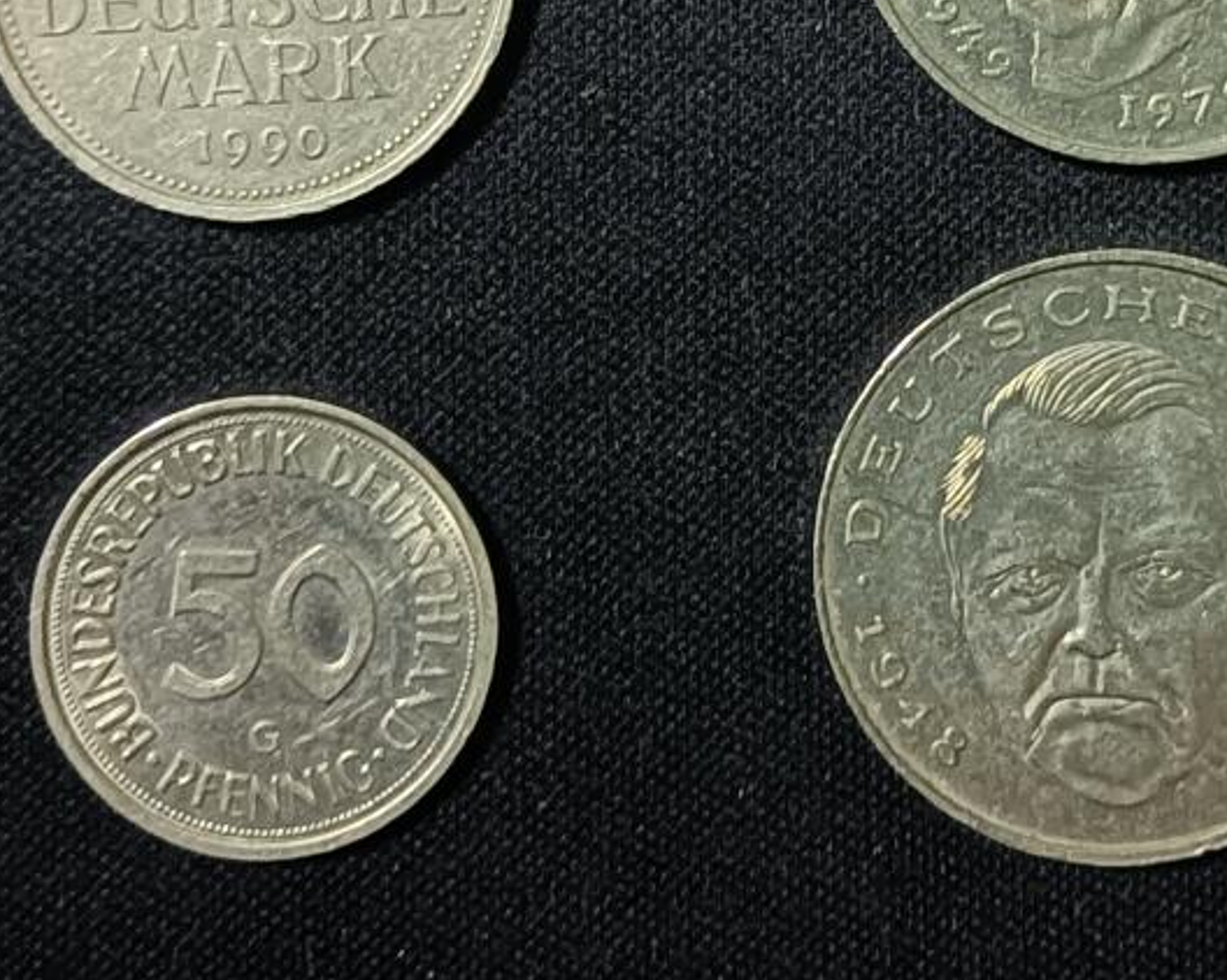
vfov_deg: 16.9
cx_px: 943
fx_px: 3194
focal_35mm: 88
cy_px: -118
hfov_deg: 21.5
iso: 1387
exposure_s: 1/33.3
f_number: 1.8
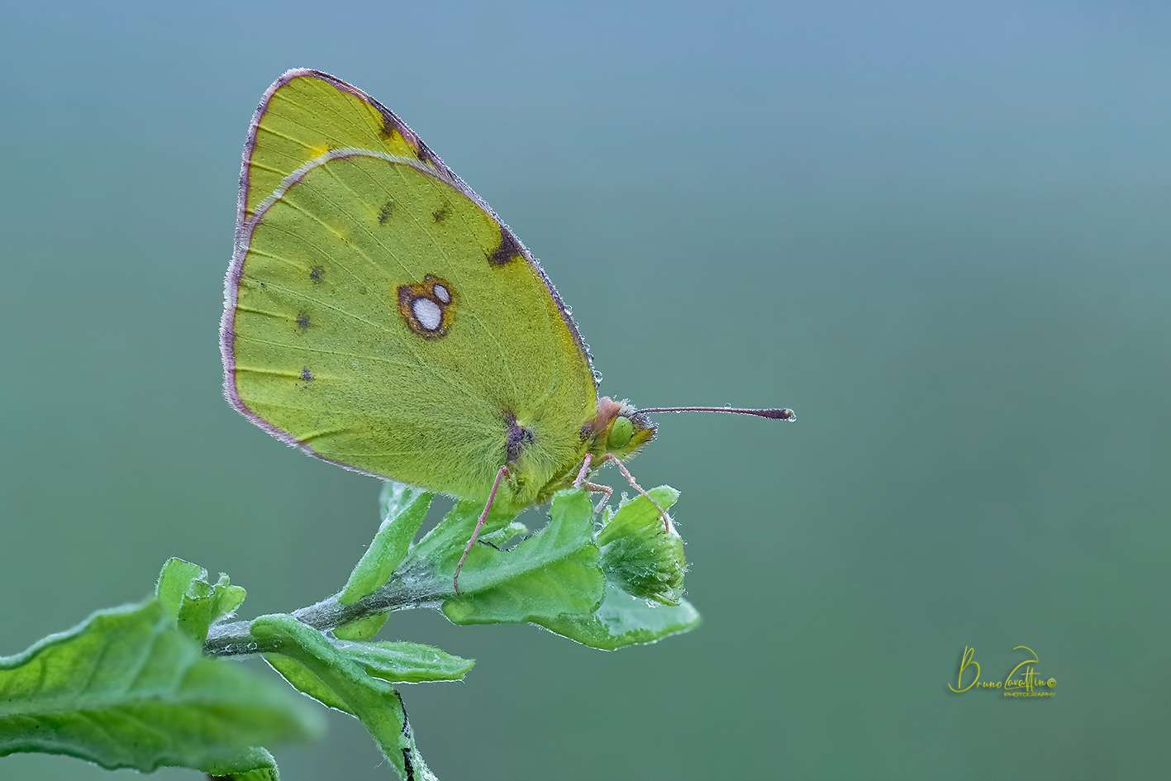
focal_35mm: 105
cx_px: 586
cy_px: 390
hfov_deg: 19.5
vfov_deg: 13.0
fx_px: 3416
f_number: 9
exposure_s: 1/3
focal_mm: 105
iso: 250
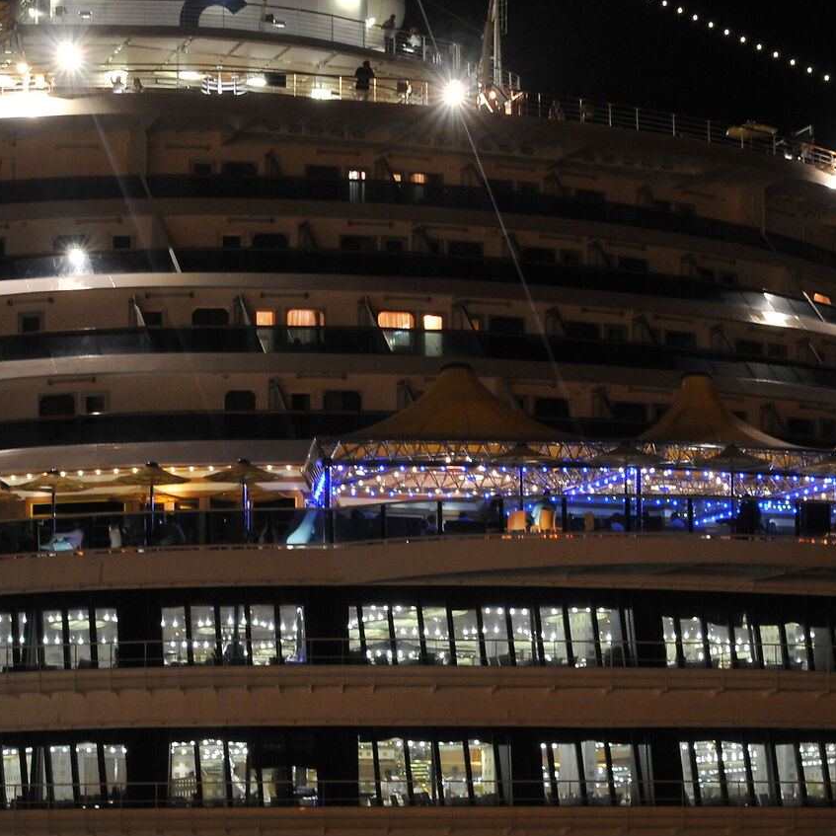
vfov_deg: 17.1
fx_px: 2760
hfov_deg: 17.2
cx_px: 389
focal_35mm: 101
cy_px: 690
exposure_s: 1/5
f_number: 5.6
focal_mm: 28
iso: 400
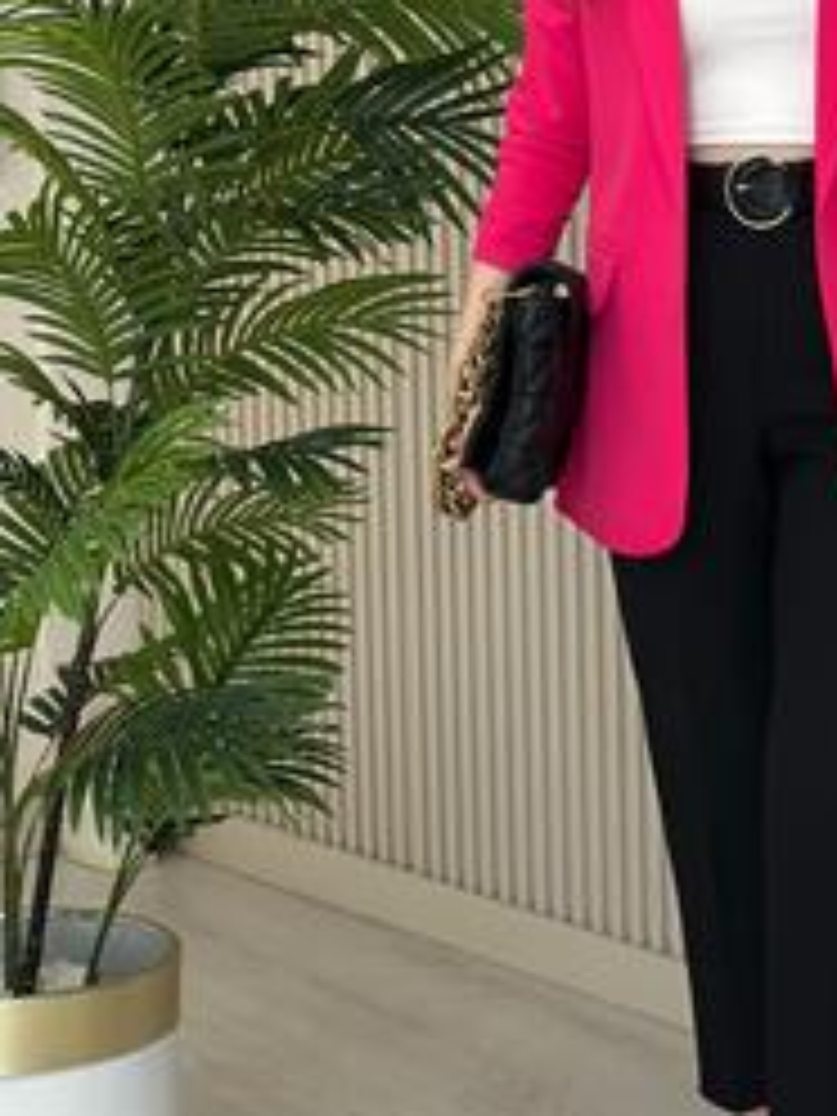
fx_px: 3321
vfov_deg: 19.0
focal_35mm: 103
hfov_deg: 14.2
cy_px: 331
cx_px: 824
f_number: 1.78
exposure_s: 1/310
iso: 80
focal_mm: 6.86
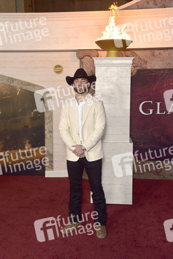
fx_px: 317
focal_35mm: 44
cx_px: 86
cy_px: 130
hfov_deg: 30.5
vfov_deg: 44.5
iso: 800
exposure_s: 1/250
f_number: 6.3
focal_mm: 44
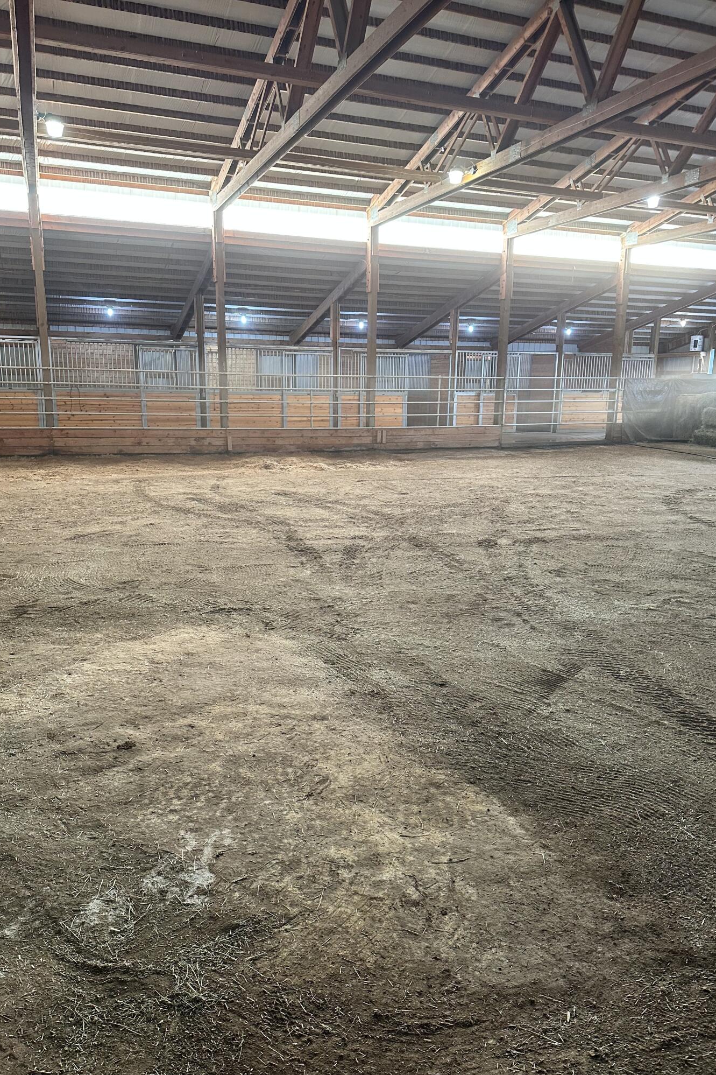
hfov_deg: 51.3
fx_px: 746
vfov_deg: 71.5
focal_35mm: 25
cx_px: 344
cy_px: 538
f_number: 1.78
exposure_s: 1/60
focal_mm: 6.86
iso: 250
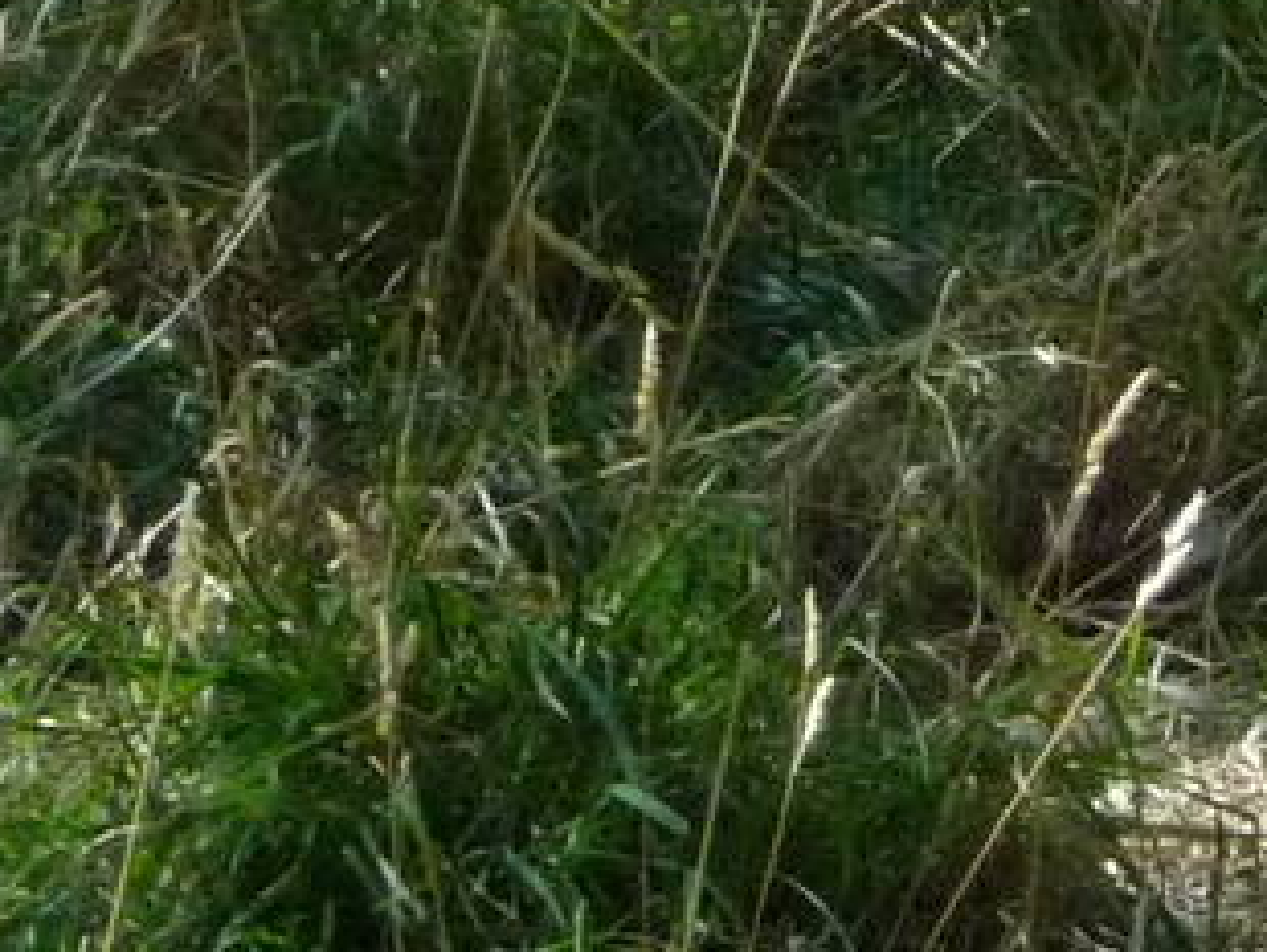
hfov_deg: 2.7
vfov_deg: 2.0
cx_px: 2861
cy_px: 200
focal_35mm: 727
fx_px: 26630
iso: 400
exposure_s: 1/400
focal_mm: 24.1
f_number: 4.8
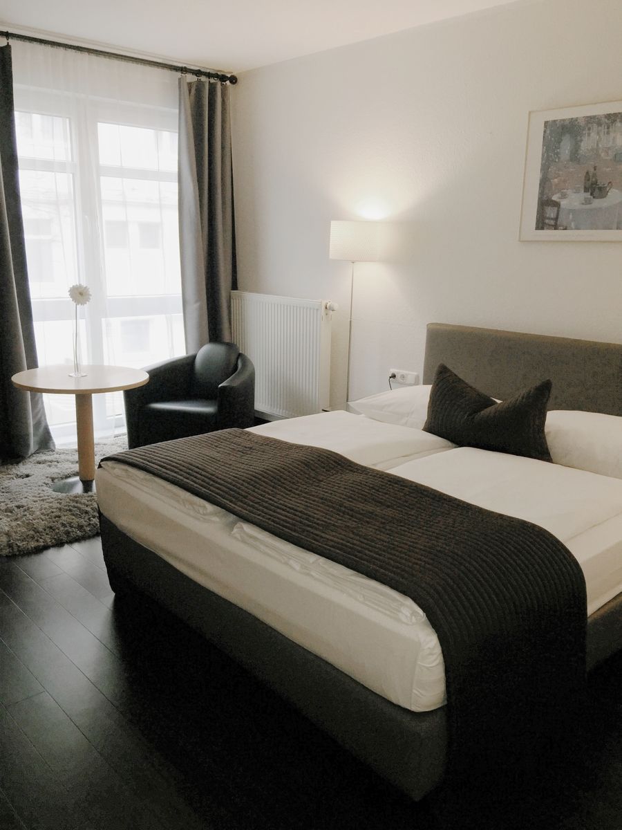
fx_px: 695
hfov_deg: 48.2
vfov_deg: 61.7
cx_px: 311
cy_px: 415
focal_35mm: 29
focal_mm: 4.15
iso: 32
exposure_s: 1/61
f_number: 2.2
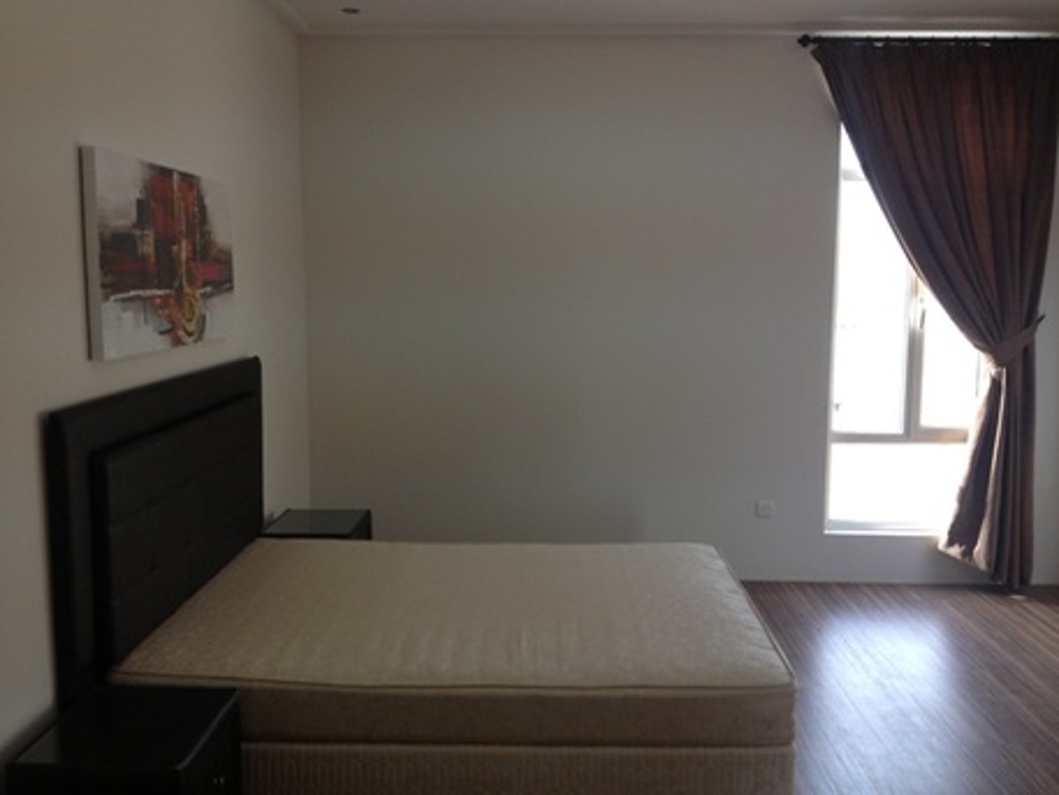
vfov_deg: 40.7
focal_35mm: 35
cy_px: 398
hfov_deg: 52.6
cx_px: 530
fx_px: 1071
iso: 50
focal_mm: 4.28
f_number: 2.4
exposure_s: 1/60
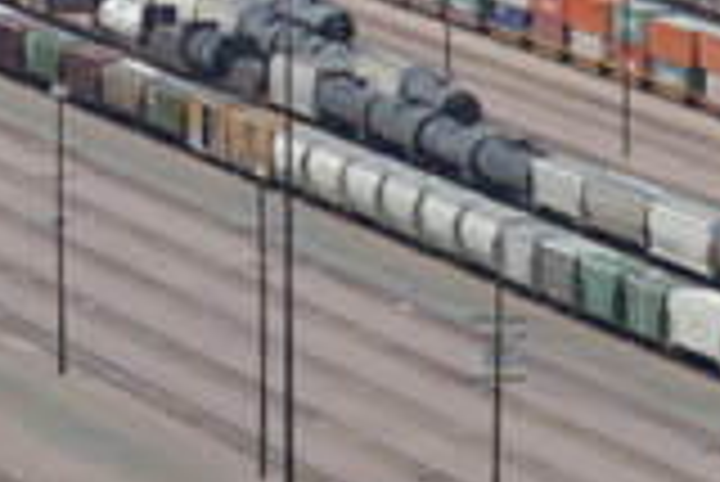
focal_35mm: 768
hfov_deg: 2.7
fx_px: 15374
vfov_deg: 1.8
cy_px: 158
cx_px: -806
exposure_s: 1/320
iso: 200
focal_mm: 80
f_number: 9
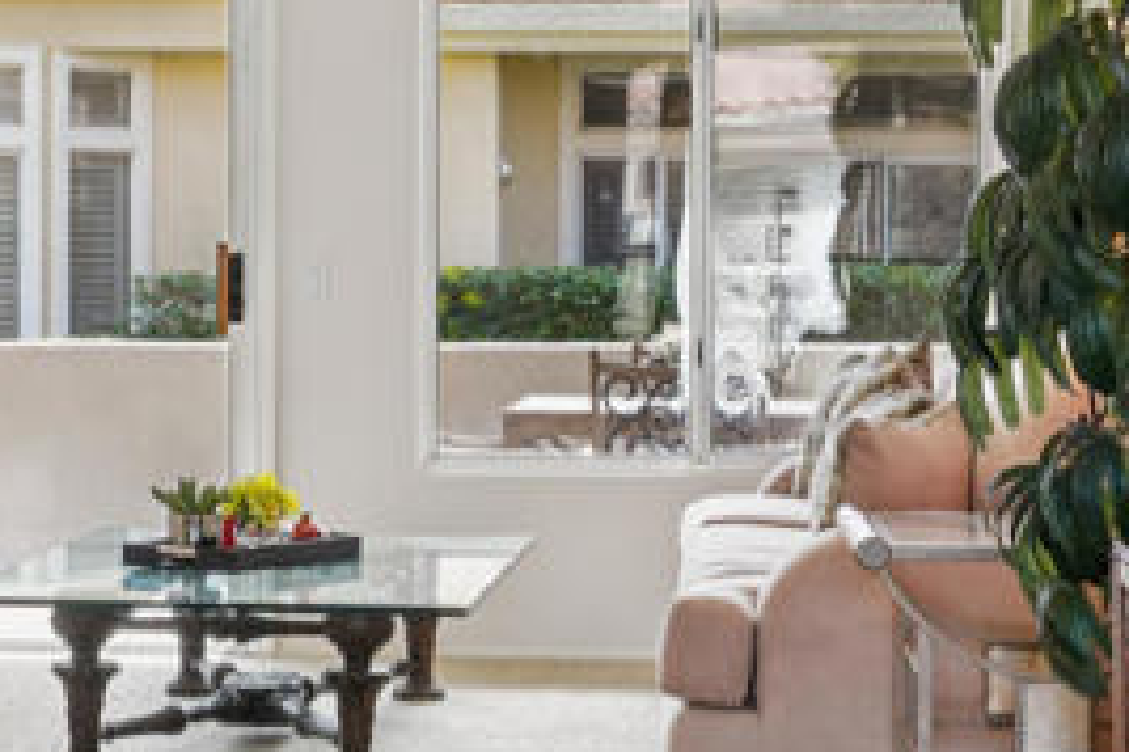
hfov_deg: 17.8
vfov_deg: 11.9
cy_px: 256
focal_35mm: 115
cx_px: 486
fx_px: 3606
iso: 320
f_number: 8
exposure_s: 1/30
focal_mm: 30
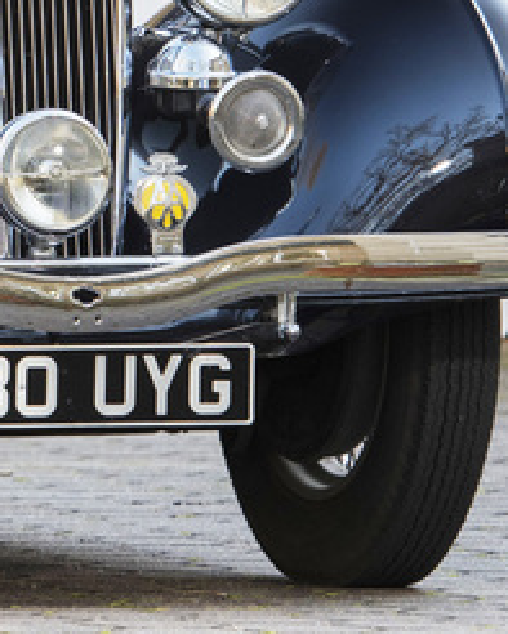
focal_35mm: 665
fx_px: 12490
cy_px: -130
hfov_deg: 2.3
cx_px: -382
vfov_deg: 2.9
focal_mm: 145
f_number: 5
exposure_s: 1/80
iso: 400
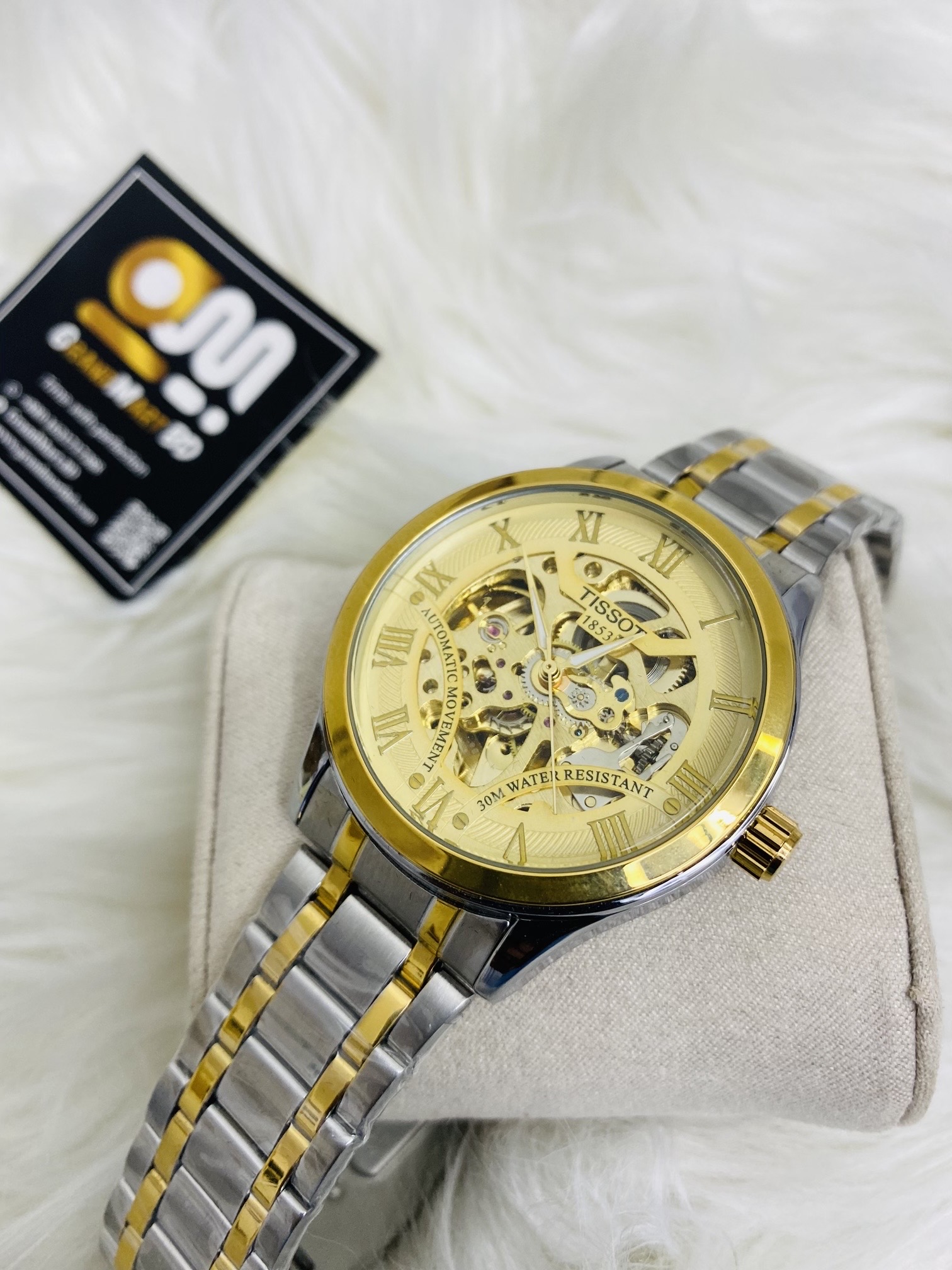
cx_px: 476
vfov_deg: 67.3
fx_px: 953
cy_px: 635
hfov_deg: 53.1
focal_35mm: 26
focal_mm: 4.25
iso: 100
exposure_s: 1/121
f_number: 1.8
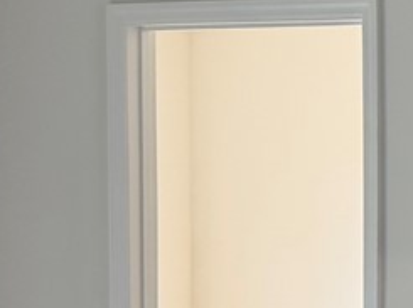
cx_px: 794
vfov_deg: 9.4
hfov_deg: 11.5
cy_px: 278
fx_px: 1870
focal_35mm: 157
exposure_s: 1/189
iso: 100
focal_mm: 6.76
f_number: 1.78
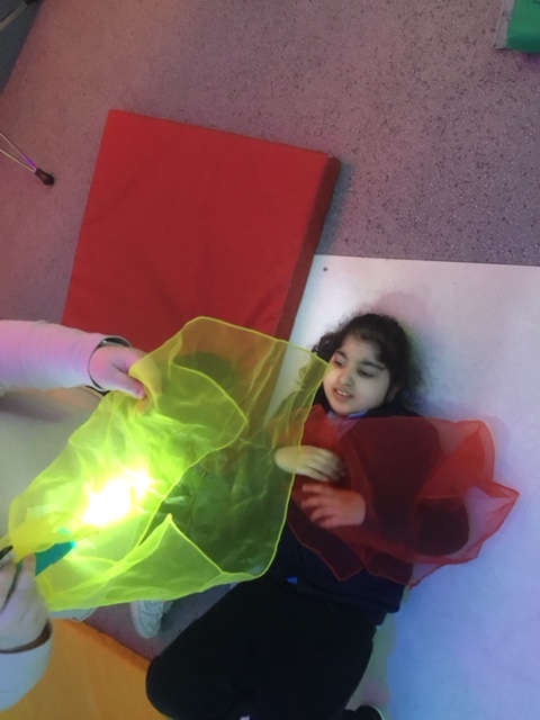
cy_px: 360
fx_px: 645
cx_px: 270
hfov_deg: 45.4
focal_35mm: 31
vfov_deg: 58.4
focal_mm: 3.3
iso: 400
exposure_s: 1/17
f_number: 2.4
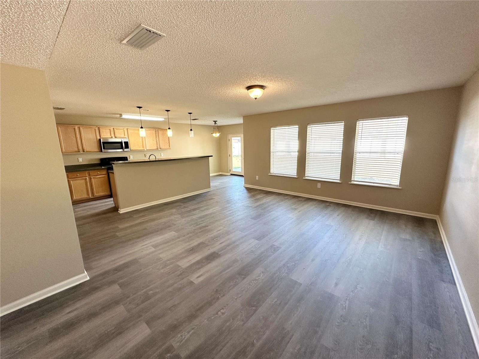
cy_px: 180
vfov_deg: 85.7
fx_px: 194
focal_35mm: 14
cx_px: 240
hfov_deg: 102.1
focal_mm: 2.22
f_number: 2.2
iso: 160
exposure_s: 1/120
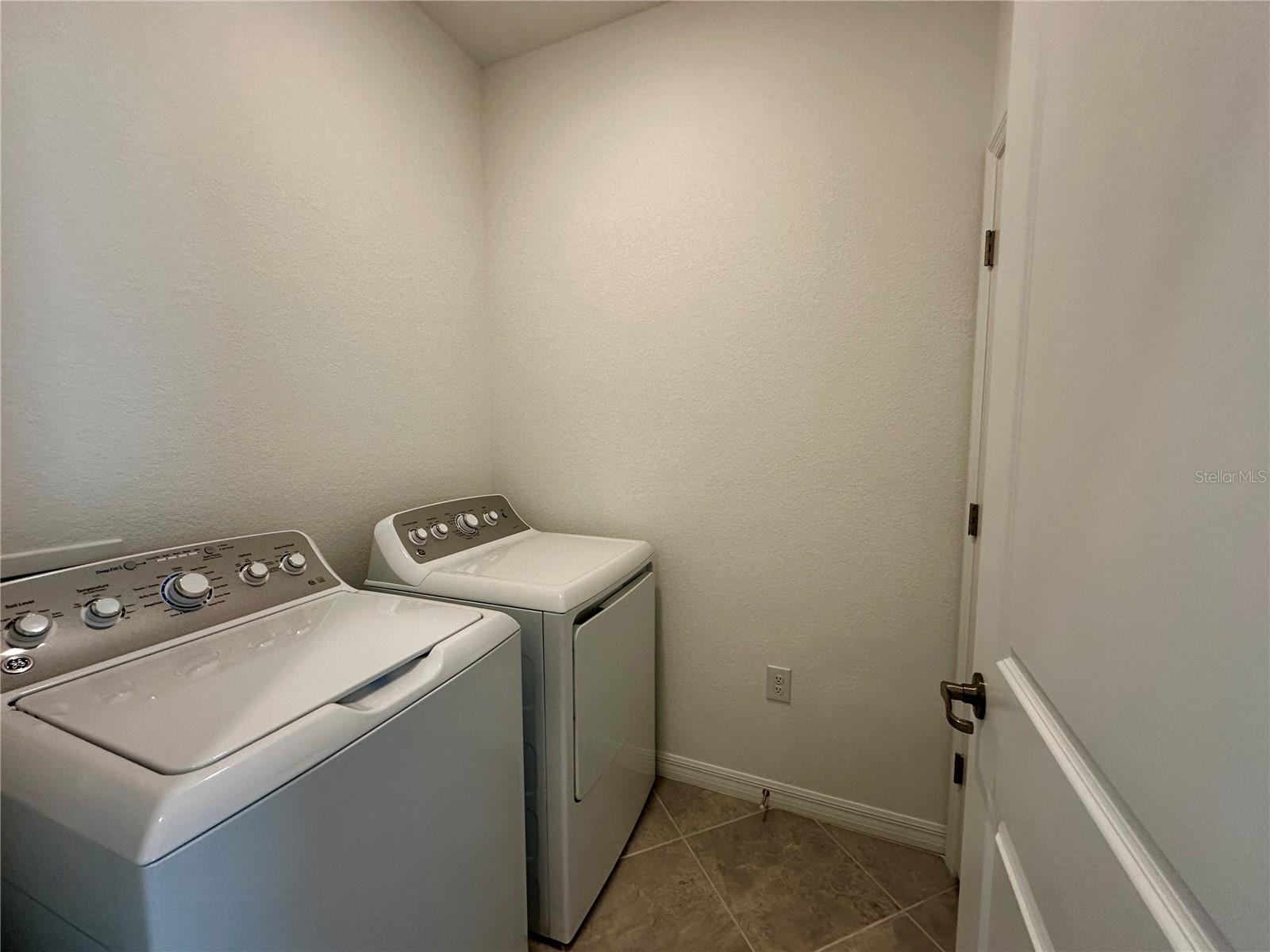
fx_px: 514
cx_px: 635
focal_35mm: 14
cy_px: 476
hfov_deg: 102.1
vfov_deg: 85.7
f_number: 2.2
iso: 160
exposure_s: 1/120
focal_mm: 2.22
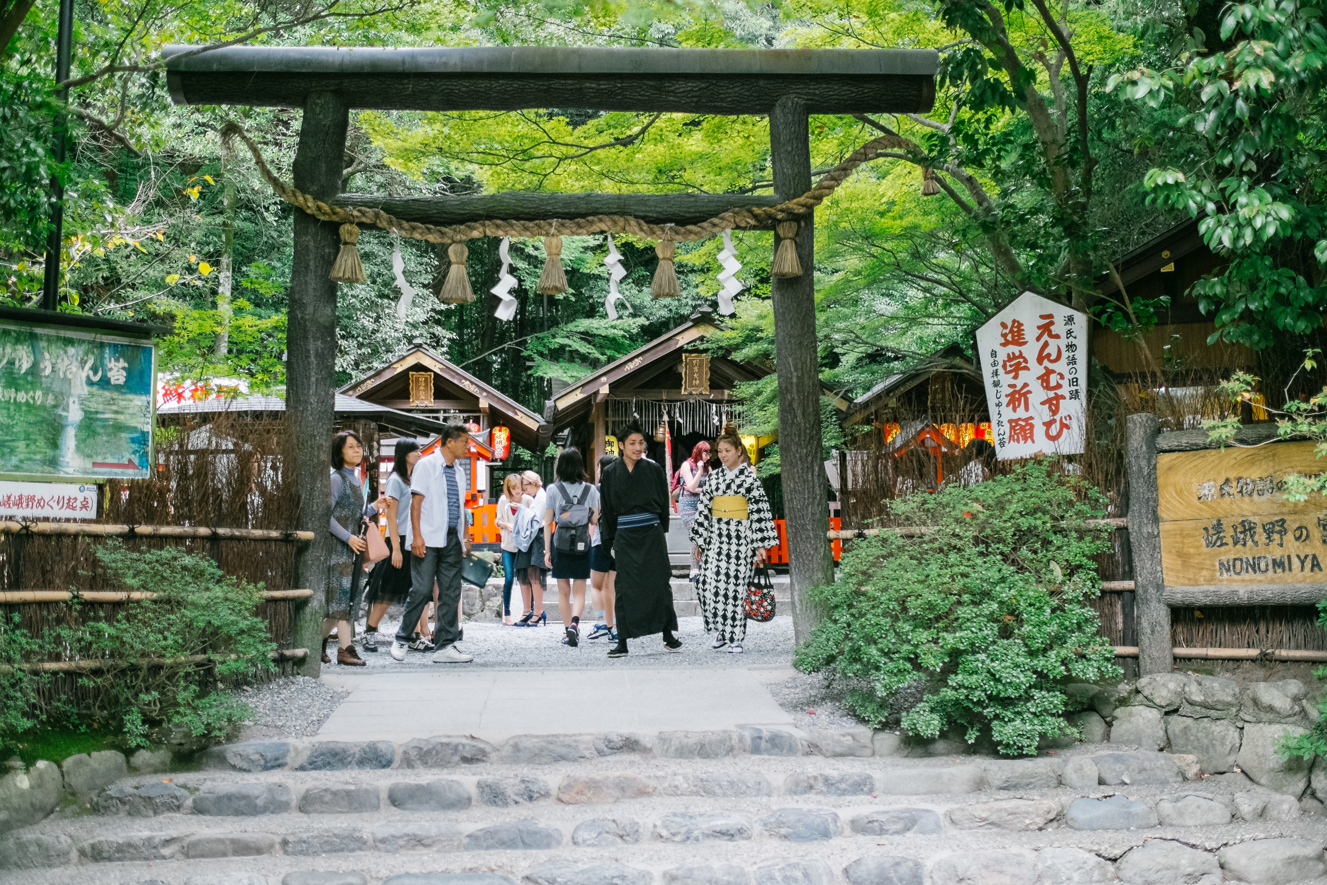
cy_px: 442
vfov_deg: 37.9
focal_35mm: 35
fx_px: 1290
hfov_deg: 54.4
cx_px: 664
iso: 1600
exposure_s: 1/125
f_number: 1.6
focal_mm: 23
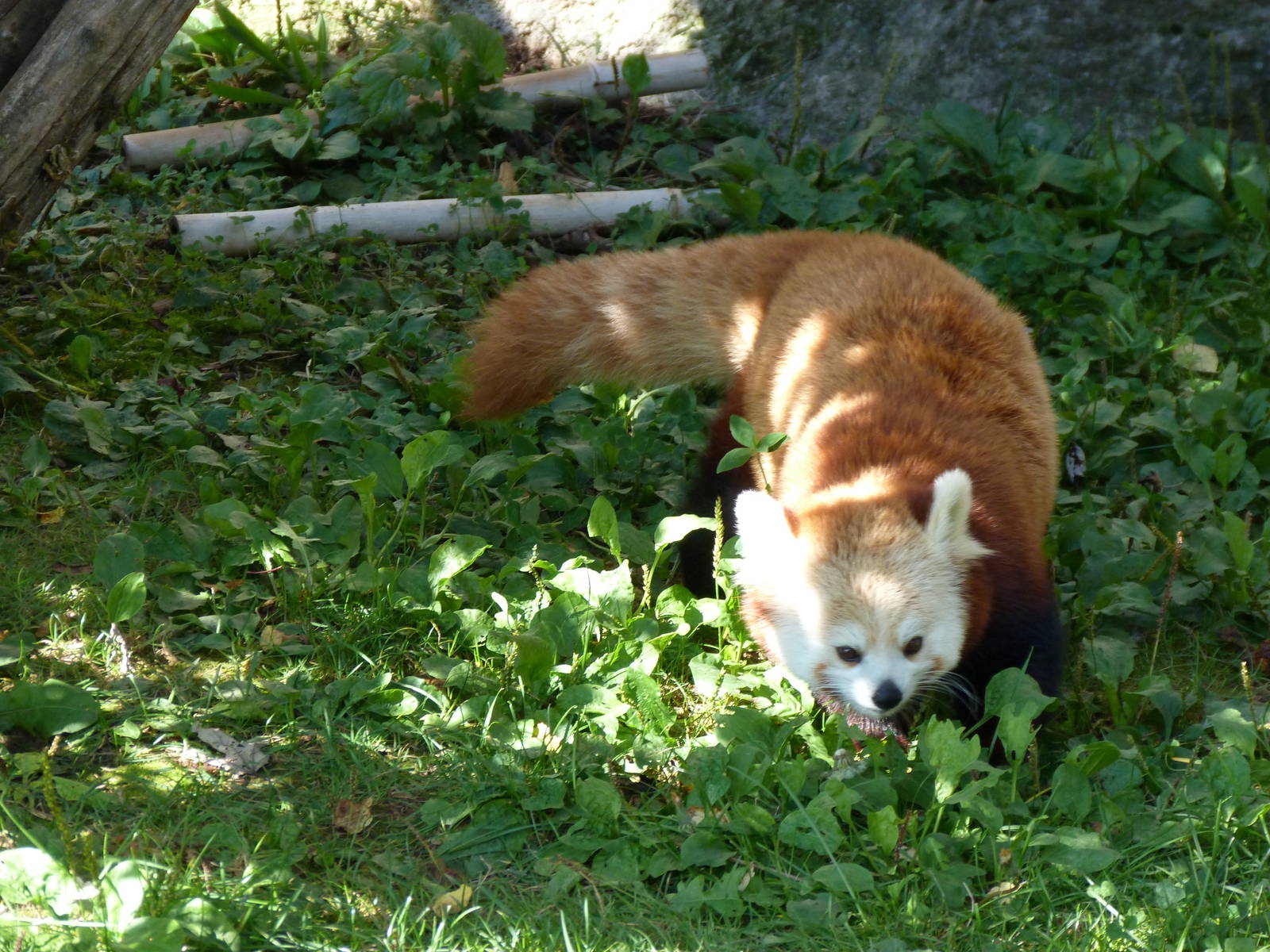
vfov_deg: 7.7
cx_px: 635
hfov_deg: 10.3
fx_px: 7044
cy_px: 476
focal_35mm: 192
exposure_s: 1/160
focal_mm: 34.6
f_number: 3.8
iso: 200
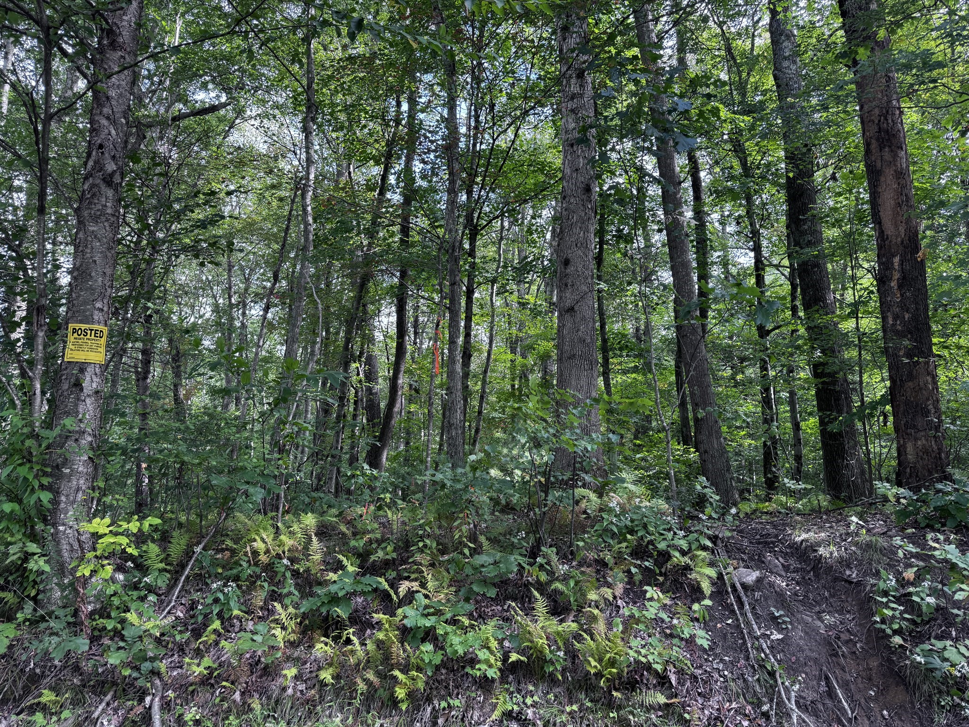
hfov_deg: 71.6
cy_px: 364
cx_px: 484
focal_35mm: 24
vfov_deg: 56.8
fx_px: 672
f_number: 1.78
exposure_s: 1/121
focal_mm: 6.76
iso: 100
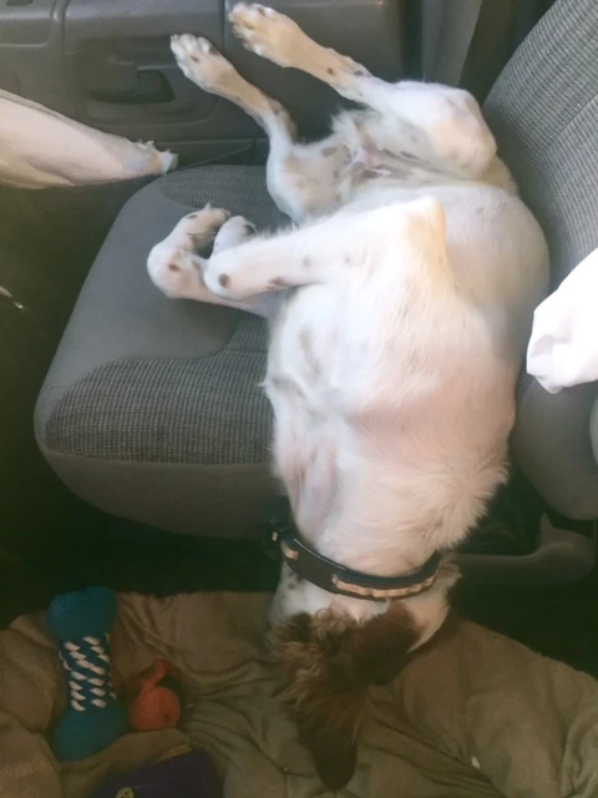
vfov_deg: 61.7
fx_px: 668
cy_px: 399
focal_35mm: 29
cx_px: 299
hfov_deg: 48.2
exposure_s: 1/40
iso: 32
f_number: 2.2
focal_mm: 4.15
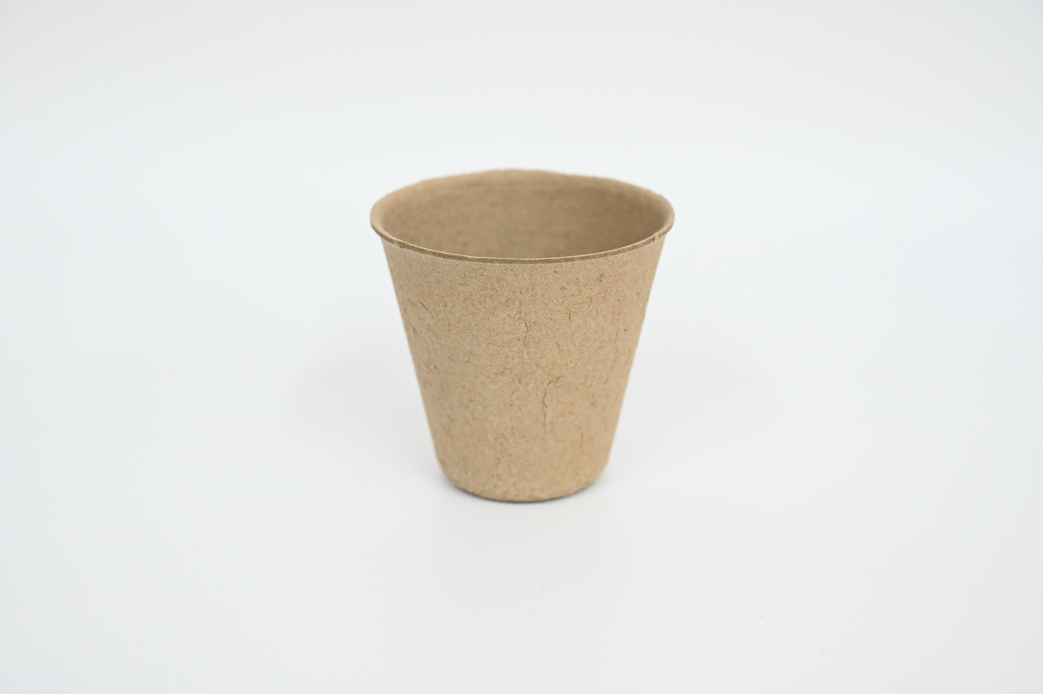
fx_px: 1650
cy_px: 347
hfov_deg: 35.1
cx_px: 522
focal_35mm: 57
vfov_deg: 23.7
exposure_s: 1/100
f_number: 5
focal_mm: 57
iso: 1600
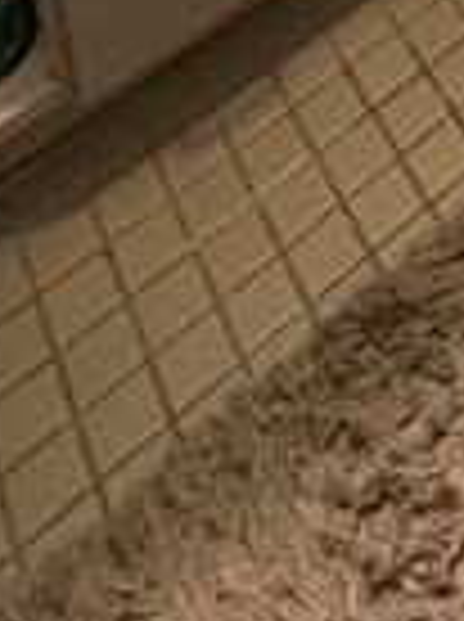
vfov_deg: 12.9
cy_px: -1076
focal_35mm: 78
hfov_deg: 16.3
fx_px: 1398
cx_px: 793
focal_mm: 2.22
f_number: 2.2
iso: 200
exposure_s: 1/60
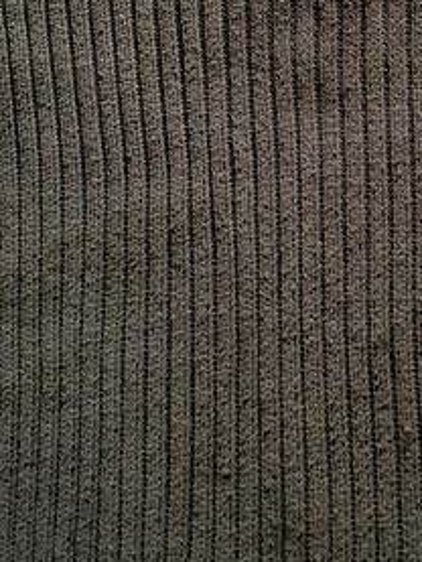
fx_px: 1348
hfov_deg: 17.6
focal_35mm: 83
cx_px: 371
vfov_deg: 23.1
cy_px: 89
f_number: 1.8
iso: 1250
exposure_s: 1/8
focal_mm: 5.54
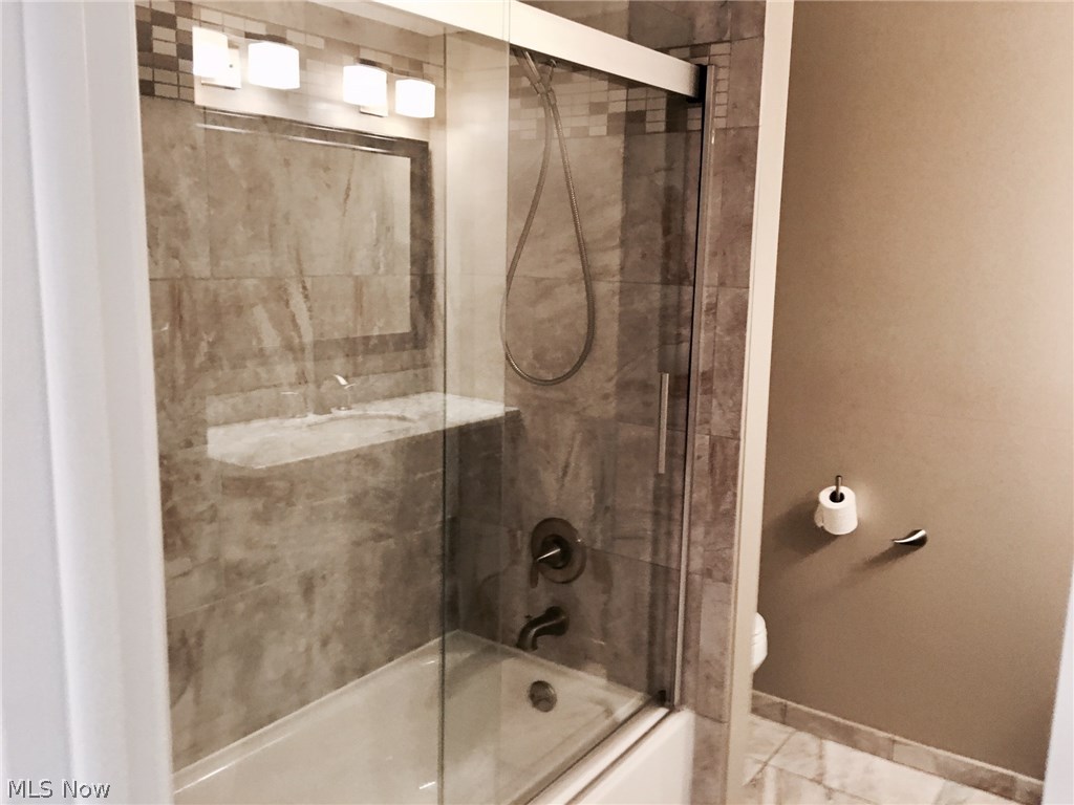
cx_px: 537
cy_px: 402
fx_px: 900
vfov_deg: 48.2
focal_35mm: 29
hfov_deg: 61.7
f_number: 2.2
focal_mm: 4.15
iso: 80
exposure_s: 1/15
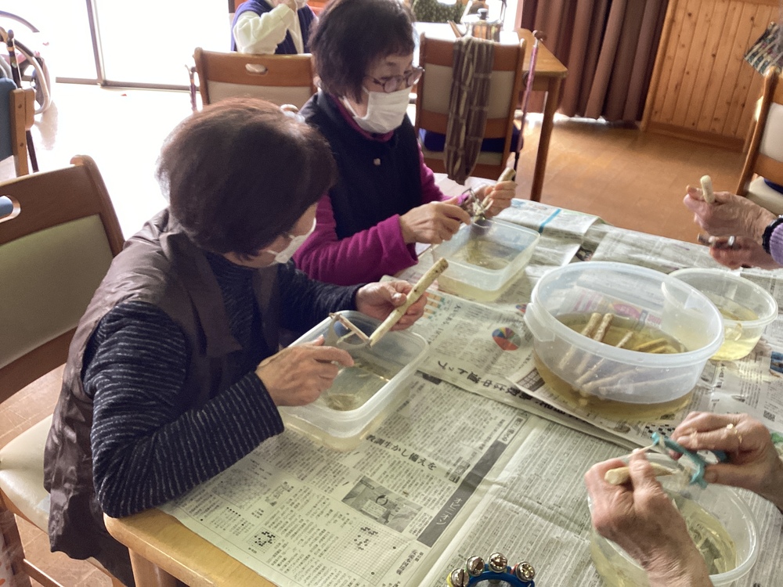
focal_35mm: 31
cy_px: 294
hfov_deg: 58.4
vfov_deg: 45.4
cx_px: 392
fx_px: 701
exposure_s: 1/60
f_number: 2.4
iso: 50
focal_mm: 3.3
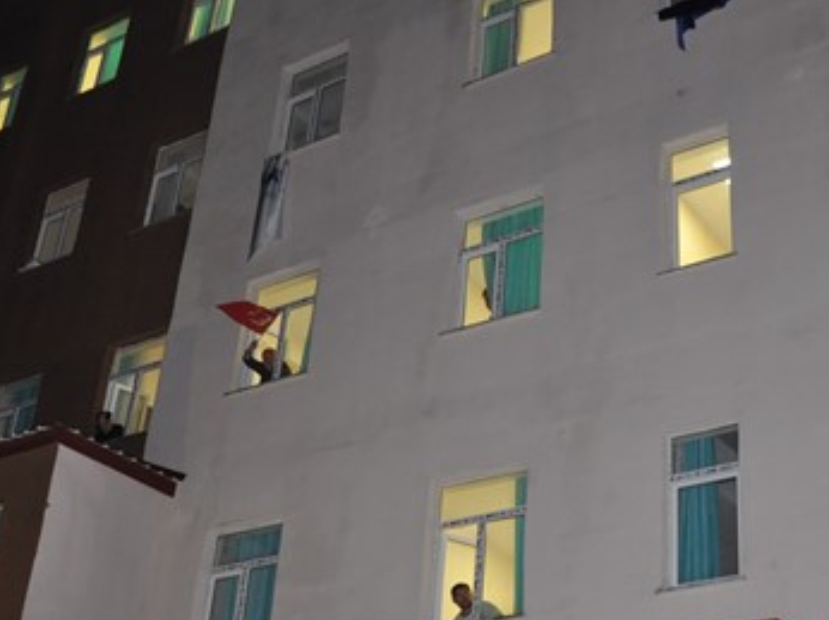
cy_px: 361
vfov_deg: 25.6
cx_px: 539
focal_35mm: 57
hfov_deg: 33.6
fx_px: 1362
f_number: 4.5
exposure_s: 1/60
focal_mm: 21
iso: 1000
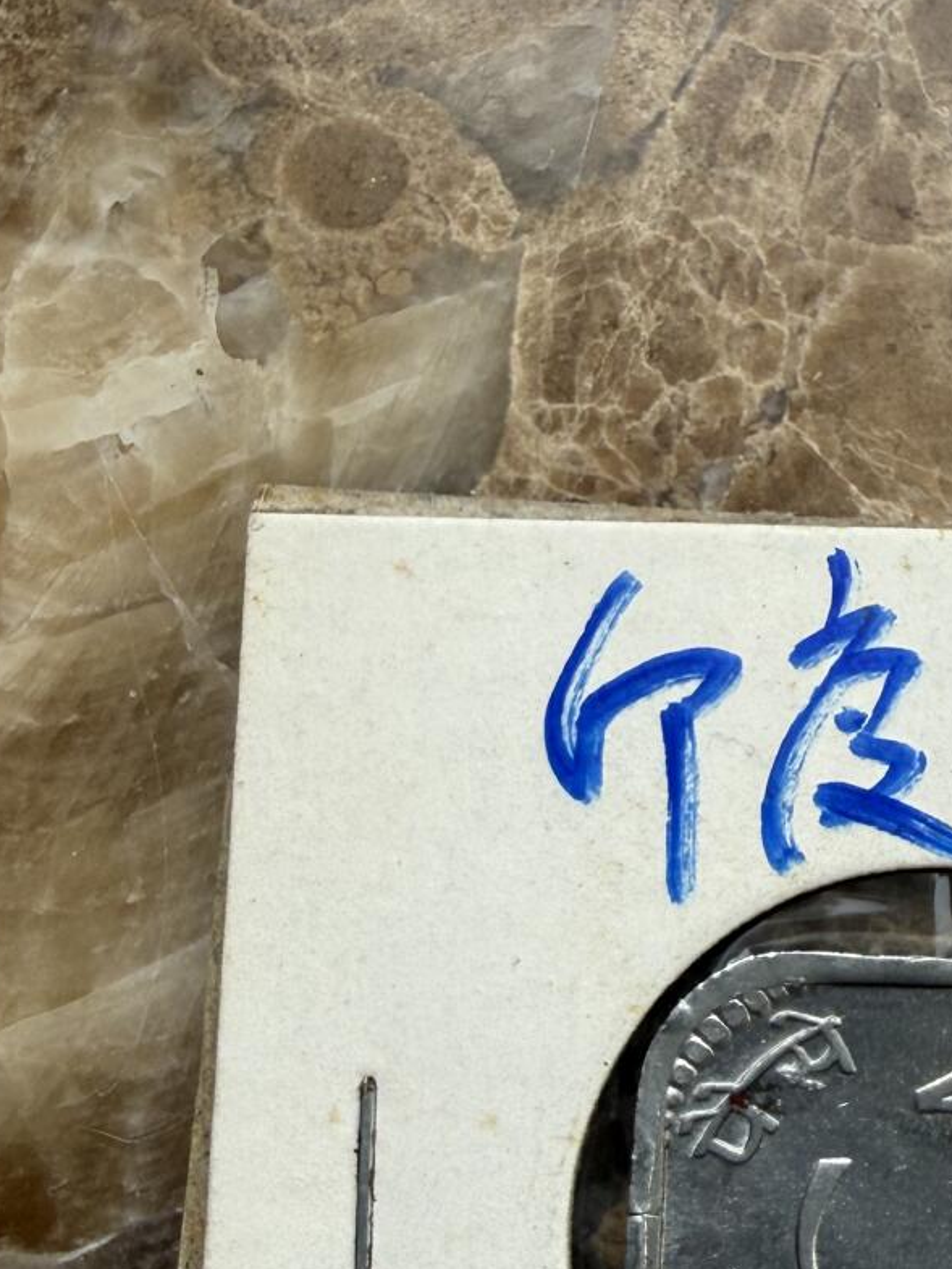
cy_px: 870
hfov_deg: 25.5
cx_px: 915
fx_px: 2016
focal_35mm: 55
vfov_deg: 34.5
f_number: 2.2
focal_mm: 2.22
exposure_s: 1/284
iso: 40
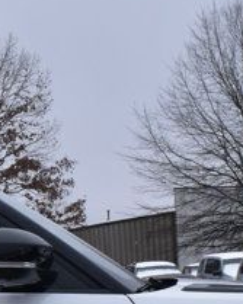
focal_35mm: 124
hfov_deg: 11.6
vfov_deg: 15.3
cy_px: 288
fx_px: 1116
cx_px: -179
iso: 400
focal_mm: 18
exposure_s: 1/200
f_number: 10
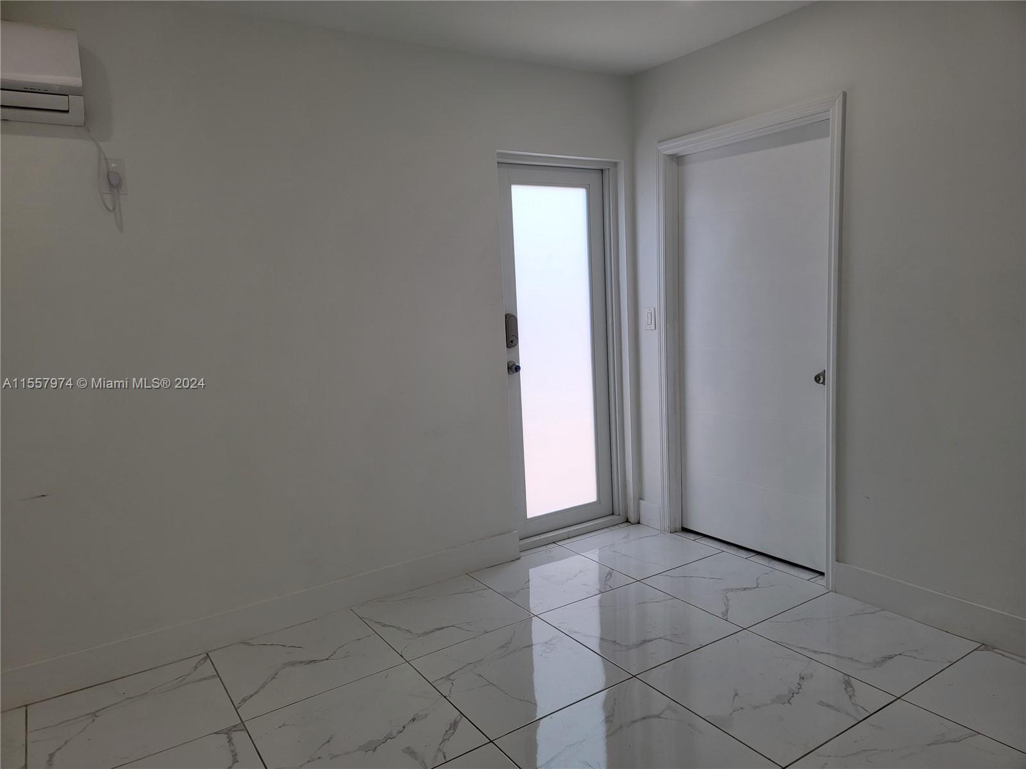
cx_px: 513
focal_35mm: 24
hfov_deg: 71.6
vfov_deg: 56.8
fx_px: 711
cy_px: 384
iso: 25
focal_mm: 6.7
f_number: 1.8
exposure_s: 1/120
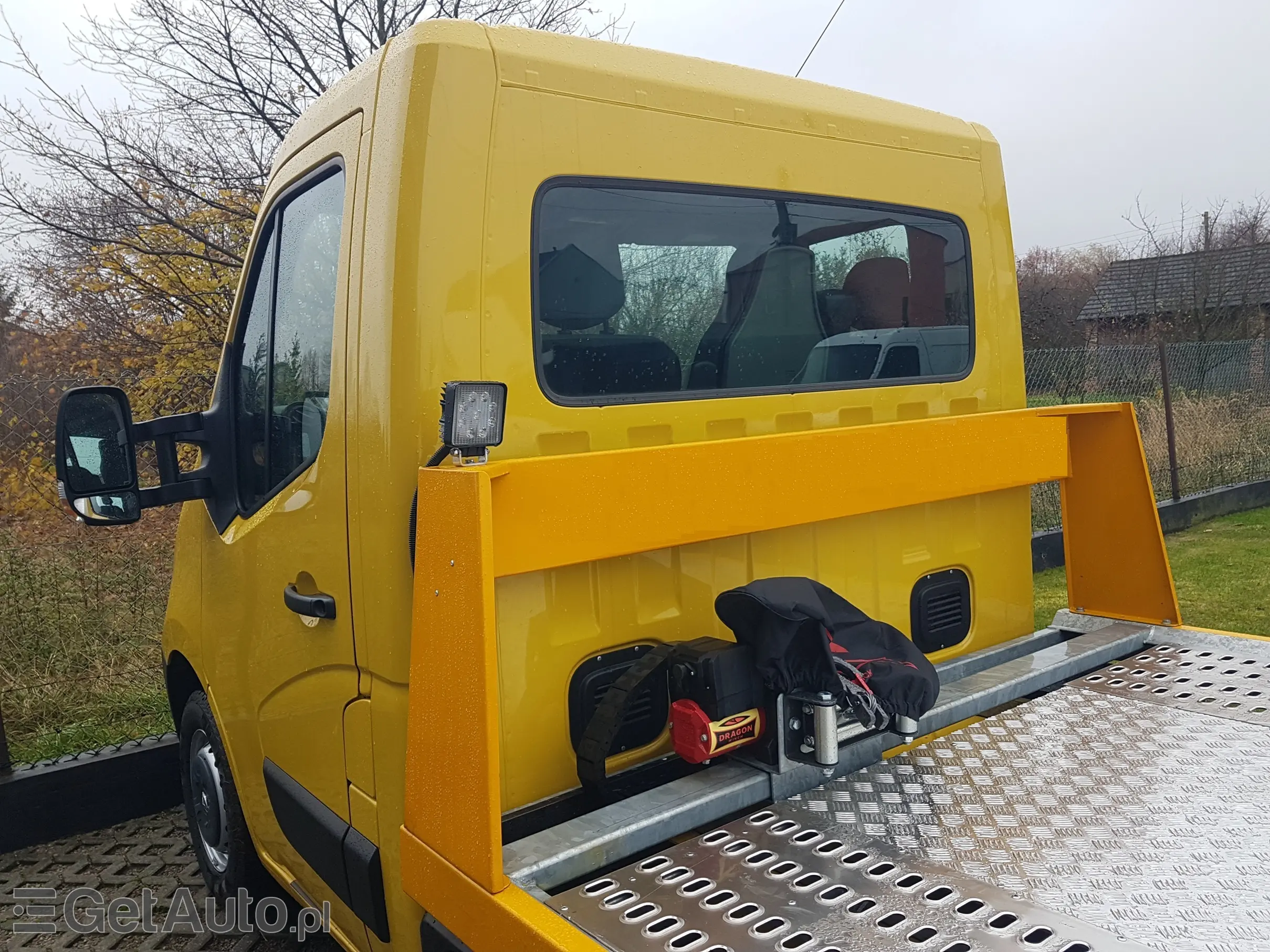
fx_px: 954
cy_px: 476
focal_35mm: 26
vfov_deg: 53.1
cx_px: 635
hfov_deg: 67.3
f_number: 1.7
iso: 40
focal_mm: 4.2
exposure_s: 1/164
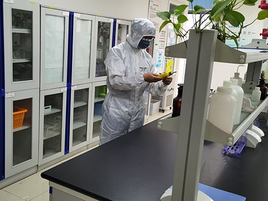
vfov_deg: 36.8
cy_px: 100
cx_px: 134
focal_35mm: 39
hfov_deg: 47.9
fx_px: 302
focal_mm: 6.71
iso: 160
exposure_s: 1/100
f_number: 1.9
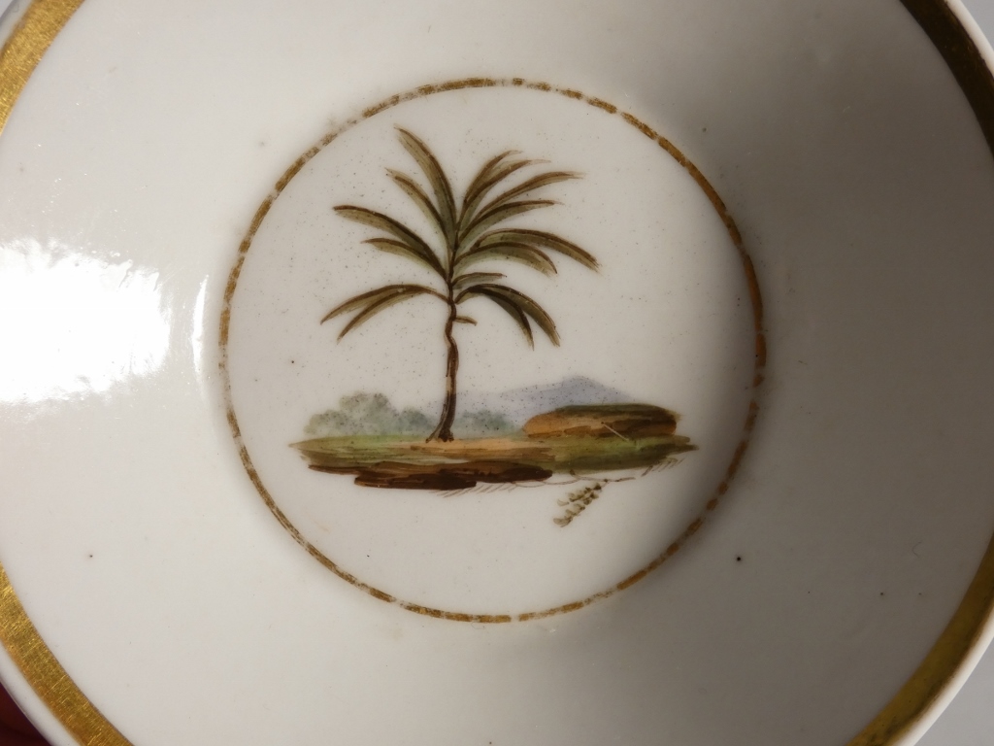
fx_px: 1177
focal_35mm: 41
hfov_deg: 45.8
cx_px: 497
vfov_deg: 35.1
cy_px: 373
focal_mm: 7.3
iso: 160
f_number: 3.6
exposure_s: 1/80
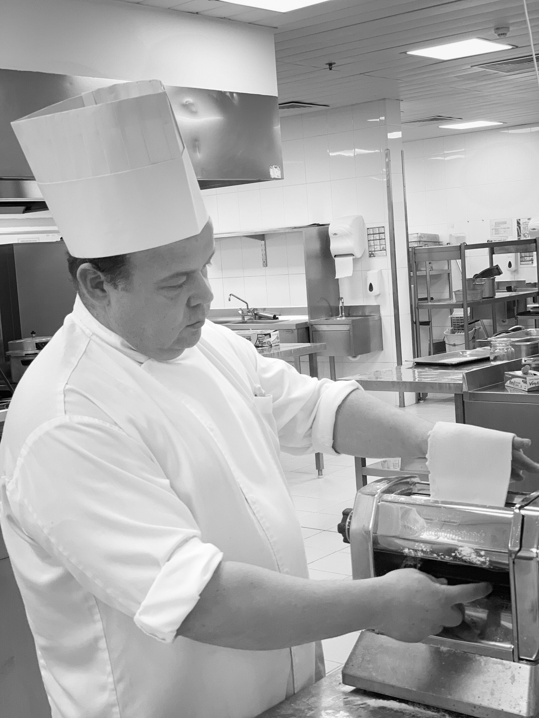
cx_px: 270
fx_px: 1080
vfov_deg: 36.8
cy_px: 359
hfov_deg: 28.0
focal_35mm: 52
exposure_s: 1/50
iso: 80
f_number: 2.4
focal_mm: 6
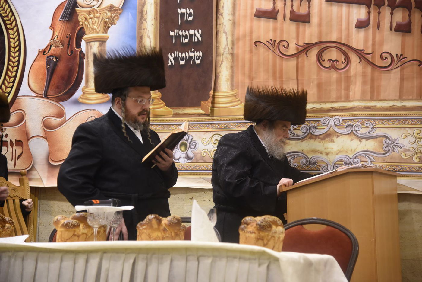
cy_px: 141
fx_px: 914
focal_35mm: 78
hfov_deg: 26.0
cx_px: 211
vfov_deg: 17.5
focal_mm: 78
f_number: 4
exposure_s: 1/100
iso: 1600
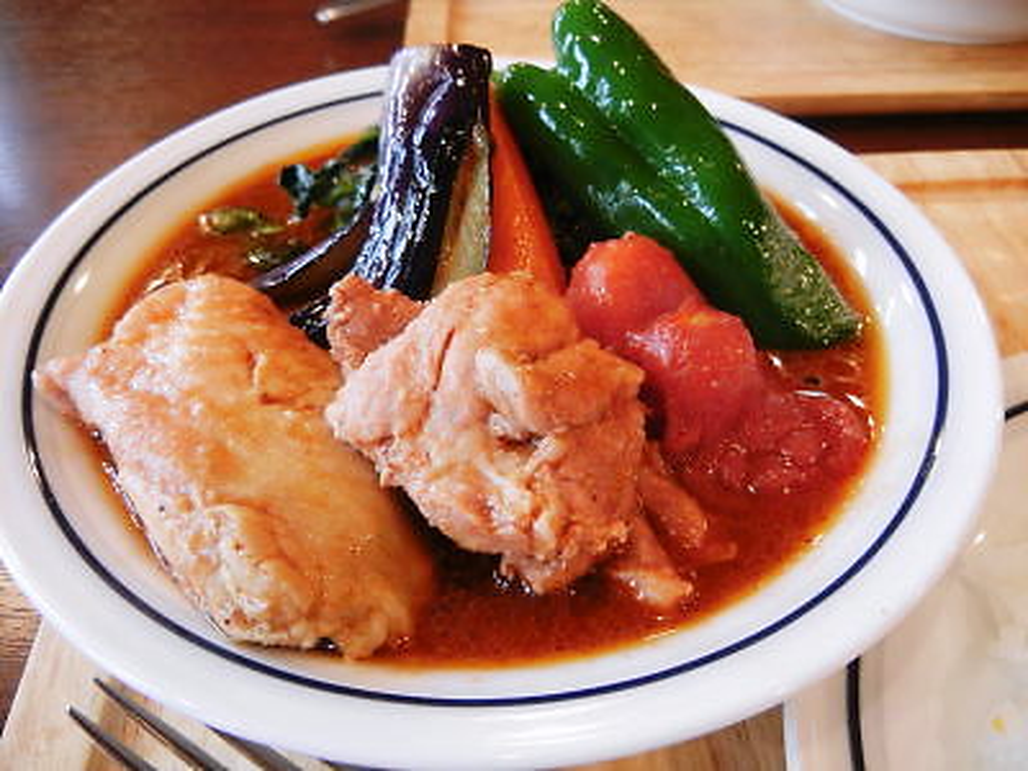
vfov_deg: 46.8
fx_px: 891
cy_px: 386
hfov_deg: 60.0
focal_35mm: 30
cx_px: 514
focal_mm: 5.4
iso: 400
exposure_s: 1/28.5
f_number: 3.5
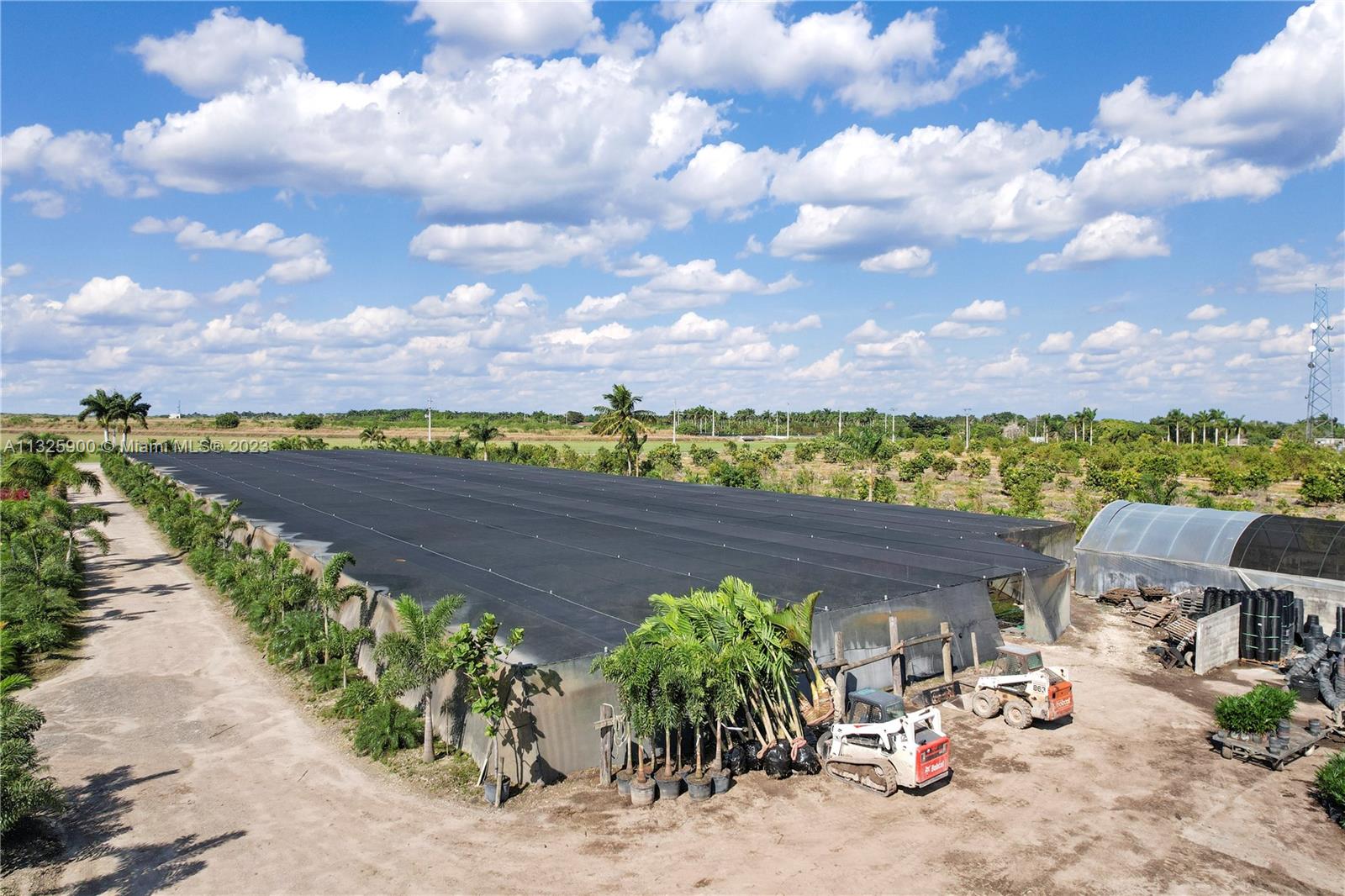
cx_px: 672
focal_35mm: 22
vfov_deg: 57.2
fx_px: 822
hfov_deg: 78.6
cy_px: 448
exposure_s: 1/2000
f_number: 2.8
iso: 100
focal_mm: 8.38
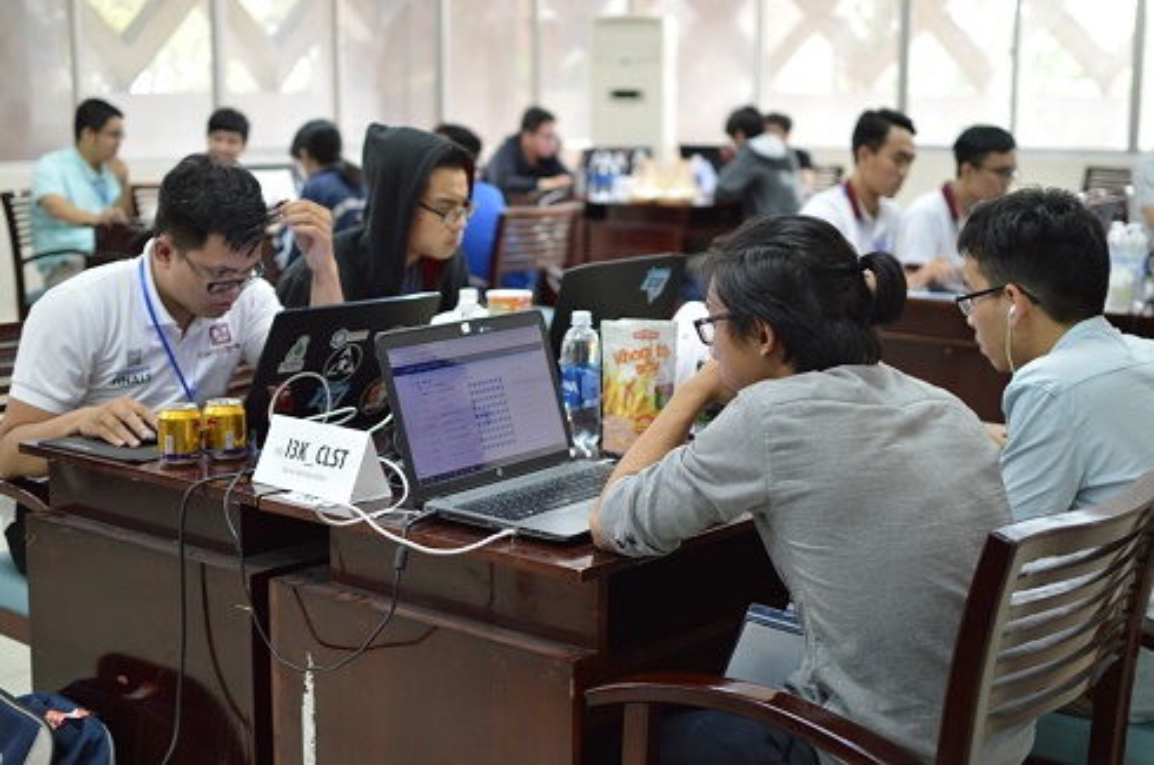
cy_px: 382
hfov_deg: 37.9
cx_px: 577
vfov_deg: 25.7
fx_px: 1680
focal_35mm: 52
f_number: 2
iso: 400
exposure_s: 1/60
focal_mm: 35
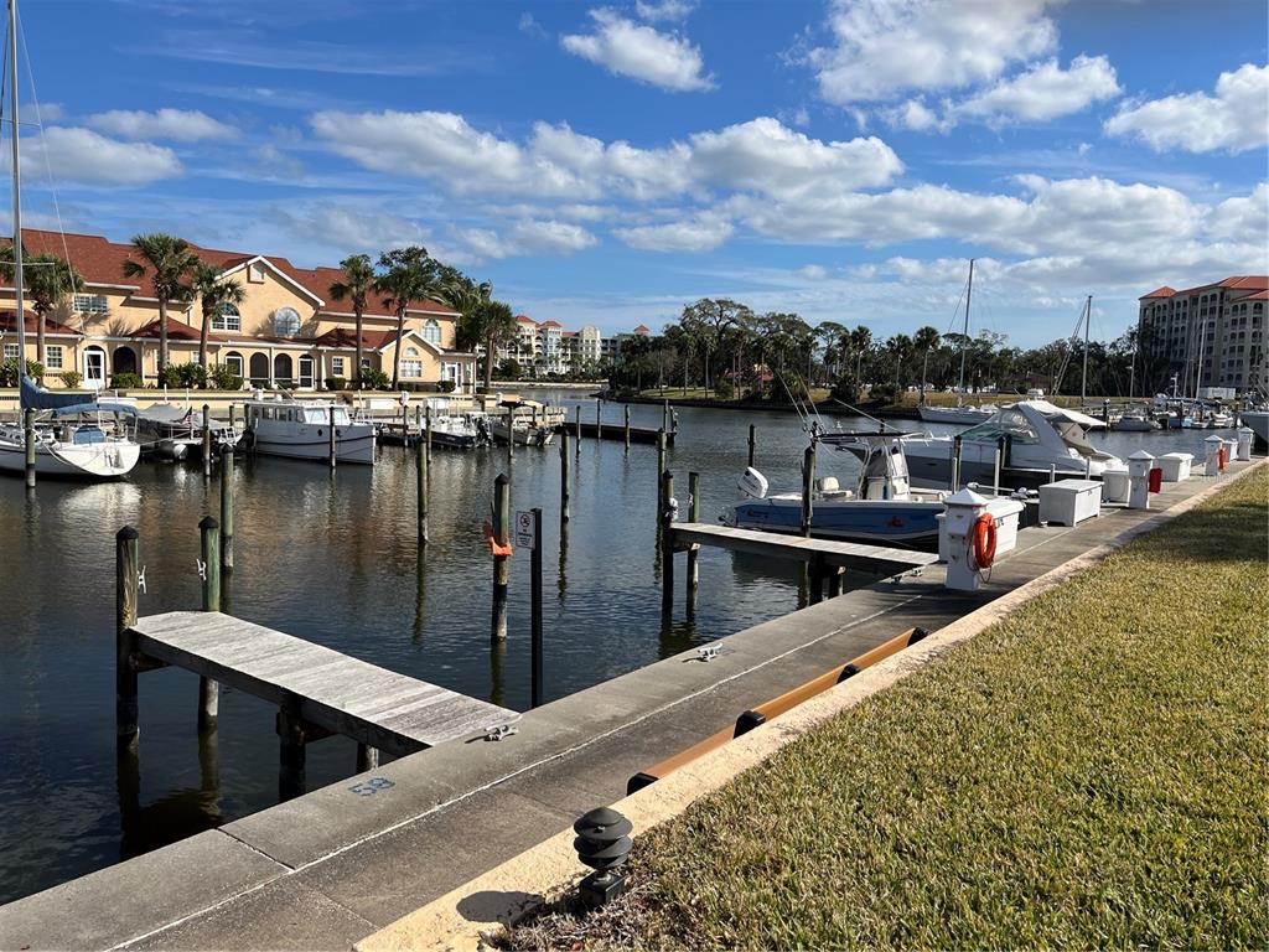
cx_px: 634
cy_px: 476
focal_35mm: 26
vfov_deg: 53.1
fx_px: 953
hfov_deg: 67.3
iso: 50
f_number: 1.6
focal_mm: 5.1
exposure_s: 1/4854
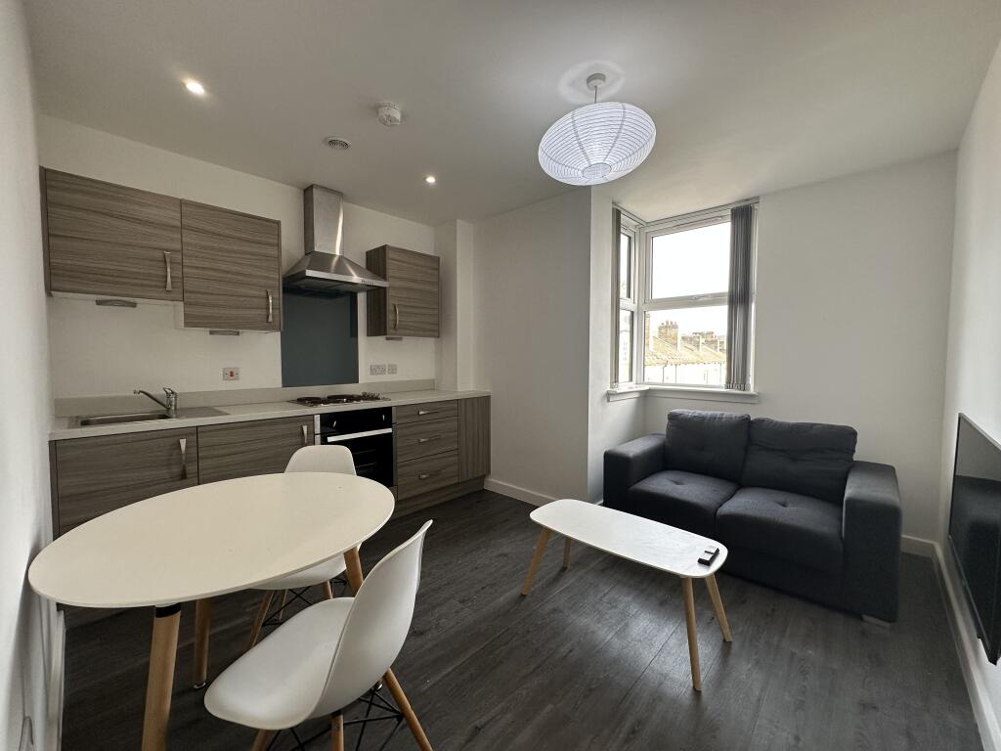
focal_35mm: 14
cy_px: 376
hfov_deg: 102.1
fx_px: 405
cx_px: 500
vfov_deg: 85.7
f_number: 2.2
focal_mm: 2.22
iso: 100
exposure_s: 1/99
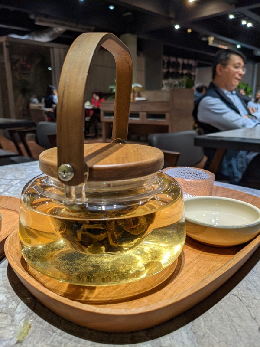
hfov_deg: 51.4
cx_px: 130
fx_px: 270
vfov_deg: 65.3
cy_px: 174
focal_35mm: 27
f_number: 1.73
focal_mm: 4.38
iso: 51
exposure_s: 1/30
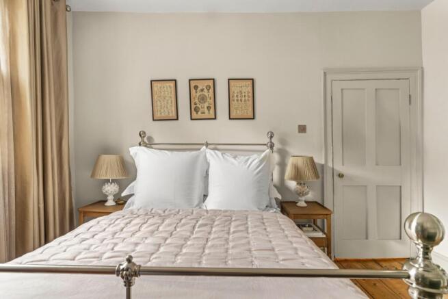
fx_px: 220
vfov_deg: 68.3
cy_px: 150
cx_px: 224
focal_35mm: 18
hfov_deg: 91.0
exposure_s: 1/10
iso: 640
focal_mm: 17.7
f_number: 8
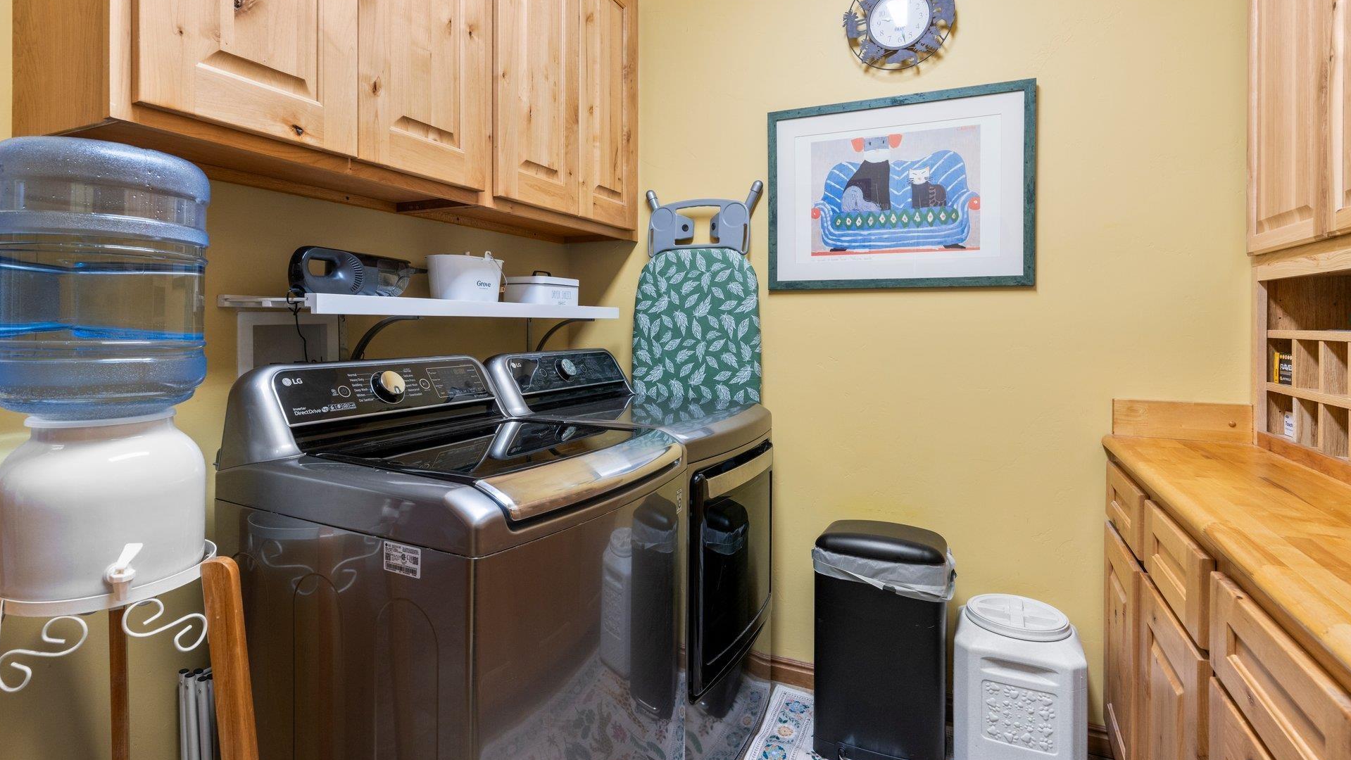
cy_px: 335
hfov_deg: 89.5
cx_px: 642
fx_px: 681
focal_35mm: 19
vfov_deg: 58.2
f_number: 8
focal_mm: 17
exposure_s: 1/6
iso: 400
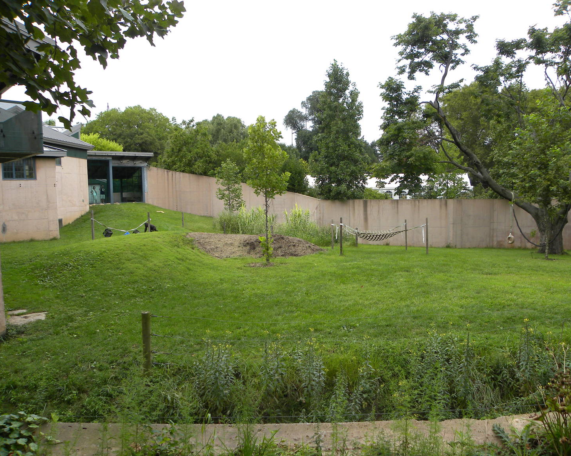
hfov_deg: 62.1
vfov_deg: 51.5
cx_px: 313
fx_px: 473
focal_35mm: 28
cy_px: 232
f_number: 3.2
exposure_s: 1/104
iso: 64
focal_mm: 4.6
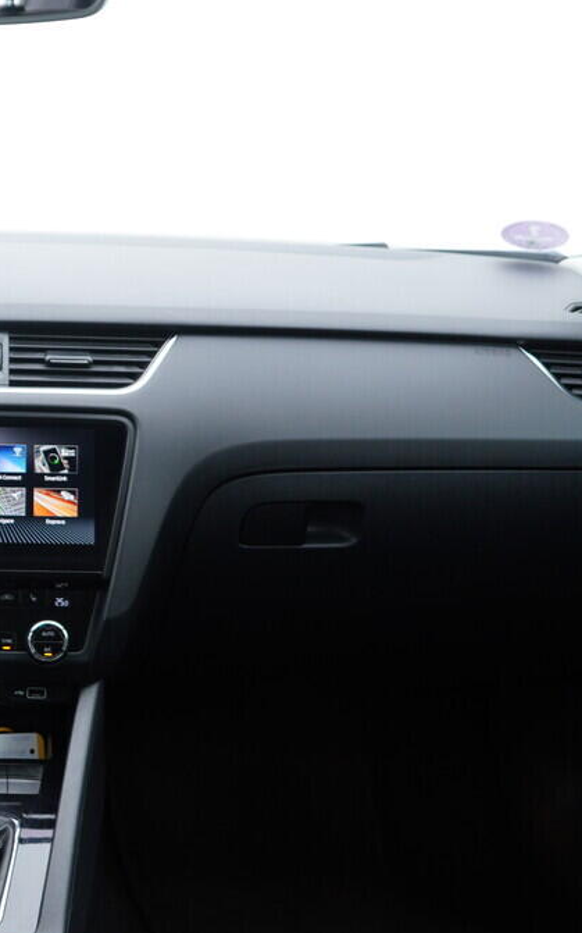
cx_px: -50
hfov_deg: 21.9
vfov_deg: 36.3
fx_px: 1422
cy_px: 461
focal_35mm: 56
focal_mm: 24
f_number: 2.8
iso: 160
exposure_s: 1/40
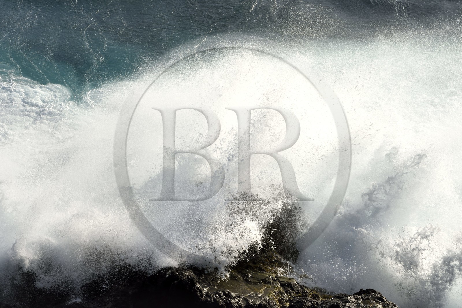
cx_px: 231
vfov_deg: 9.1
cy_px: 154
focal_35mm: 150
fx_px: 1924
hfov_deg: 13.7
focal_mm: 150
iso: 200
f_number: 13
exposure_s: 1/400
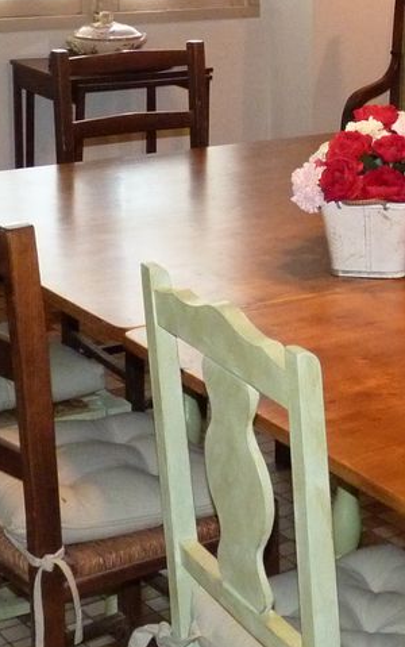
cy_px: 135
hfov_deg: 14.9
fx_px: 1516
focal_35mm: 86
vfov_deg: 23.7
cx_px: 428
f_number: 2.8
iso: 400
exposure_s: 1/50
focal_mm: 4.8
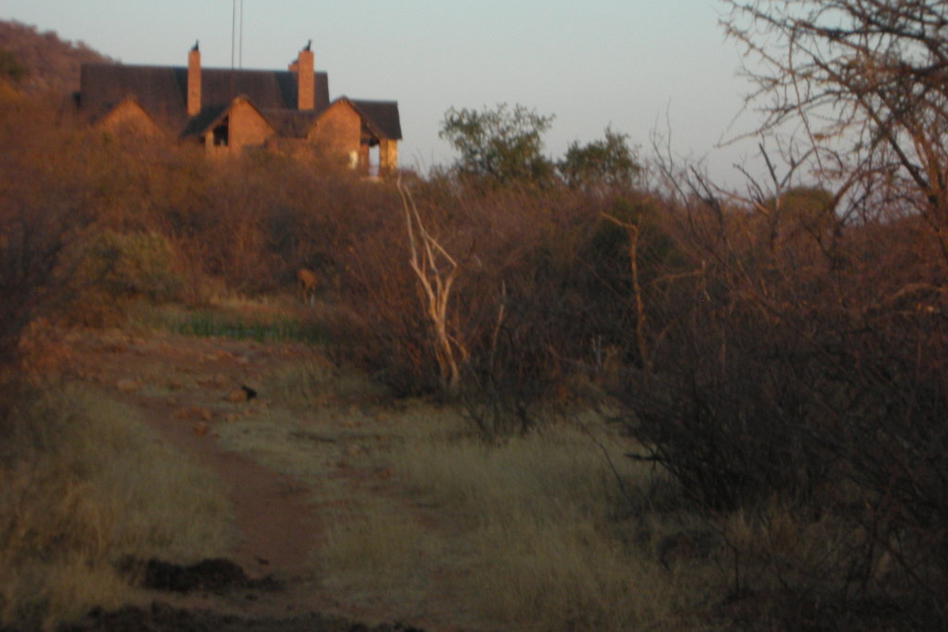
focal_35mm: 110
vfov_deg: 12.5
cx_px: 475
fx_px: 2896
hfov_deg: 18.6
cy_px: 286
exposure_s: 1/120
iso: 137
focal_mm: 17.4
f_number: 5.4
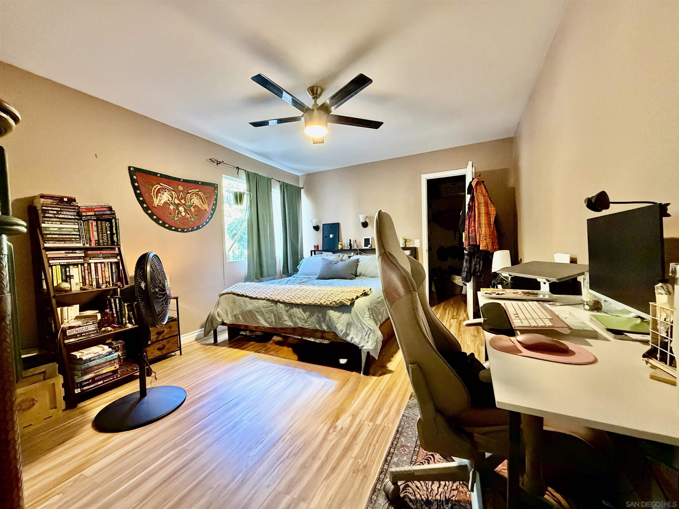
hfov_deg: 102.1
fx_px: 275
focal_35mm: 14
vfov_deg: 85.7
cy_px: 254
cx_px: 340
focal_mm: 2.22
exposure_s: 1/60
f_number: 2.2
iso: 800
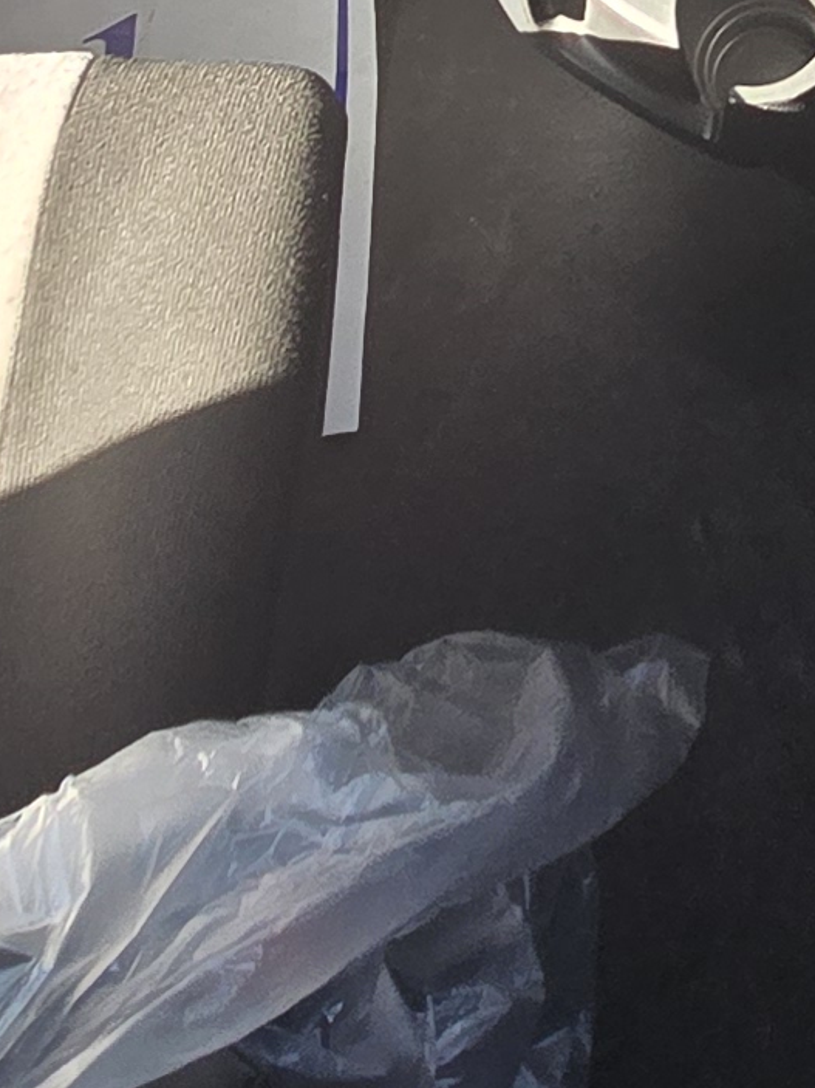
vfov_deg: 20.9
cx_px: 929
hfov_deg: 19.0
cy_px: -689
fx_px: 2324
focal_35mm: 74
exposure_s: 1/200
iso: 64
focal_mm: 2.2
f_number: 2.2
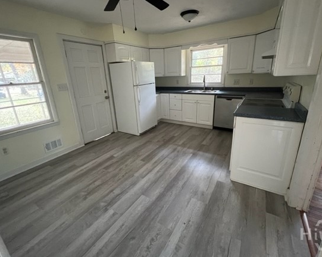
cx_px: 161
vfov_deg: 84.0
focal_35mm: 15
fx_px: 143
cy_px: 121
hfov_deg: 96.8
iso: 1000
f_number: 1.8
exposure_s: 1/44
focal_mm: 1.57
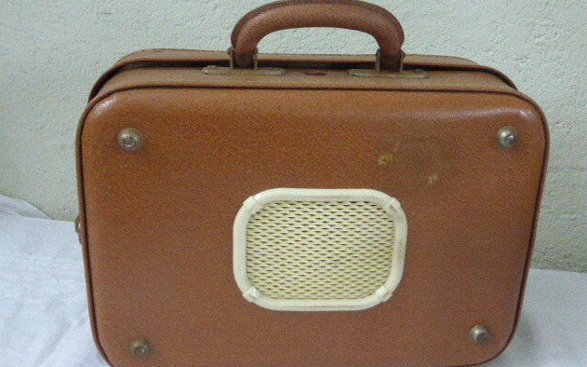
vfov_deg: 29.8
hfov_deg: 46.2
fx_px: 688
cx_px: 294
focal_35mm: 43
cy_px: 195
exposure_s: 1/80
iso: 1600
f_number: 3.9
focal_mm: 6.9
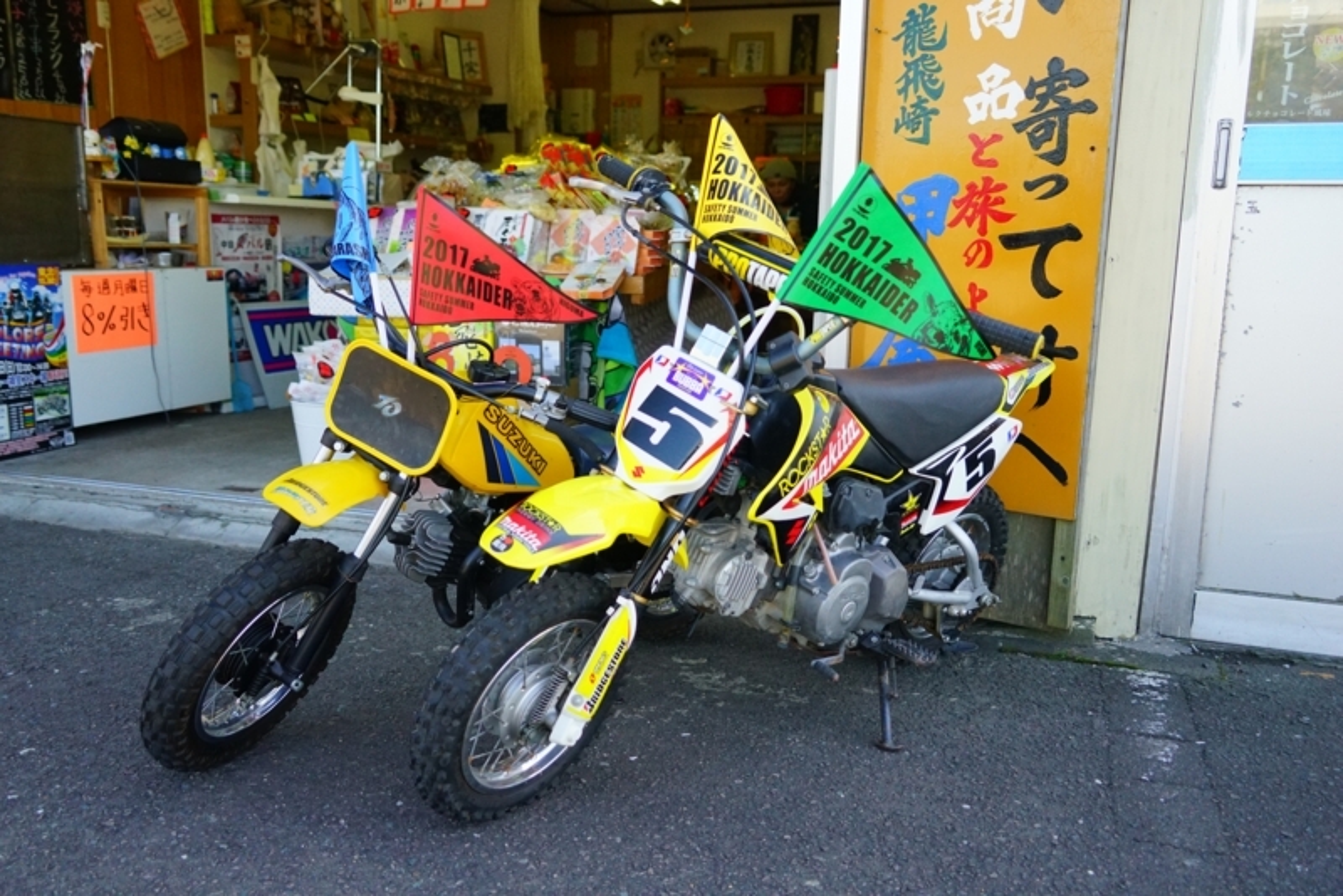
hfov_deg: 61.9
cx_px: 672
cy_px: 448
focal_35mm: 30
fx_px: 1120
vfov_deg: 43.6
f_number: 4
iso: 2500
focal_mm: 30
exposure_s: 1/1250
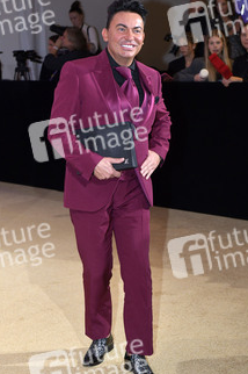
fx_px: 797
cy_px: 193
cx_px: 122
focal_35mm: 77
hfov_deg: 17.7
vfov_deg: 26.3
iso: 1250
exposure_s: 1/200
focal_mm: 62
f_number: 5.6
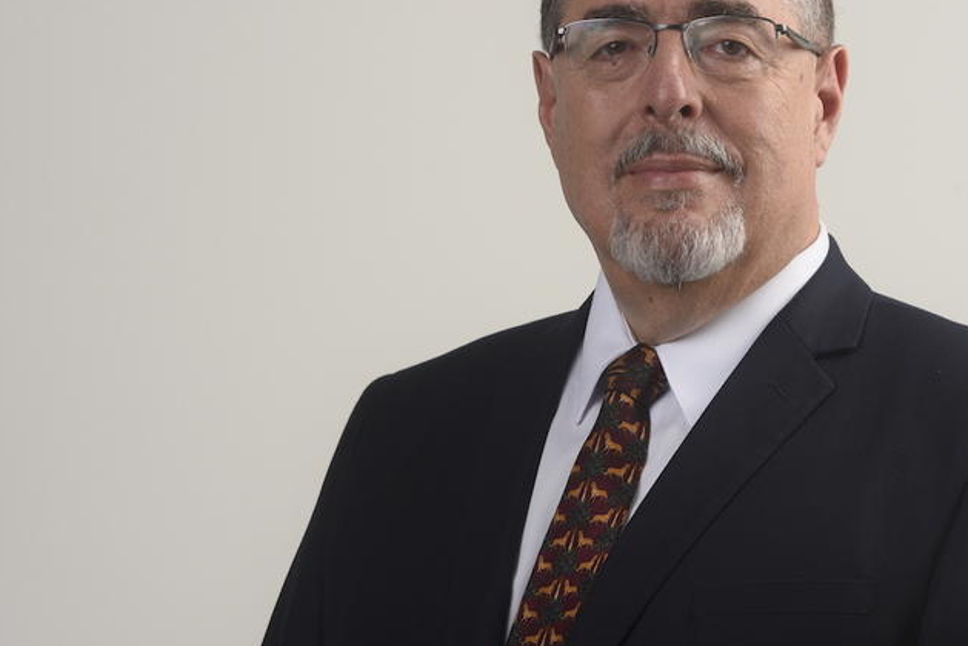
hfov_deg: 8.6
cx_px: 617
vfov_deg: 5.8
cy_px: 262
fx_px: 6429
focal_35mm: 239
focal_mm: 160
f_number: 11
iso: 100
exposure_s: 1/100
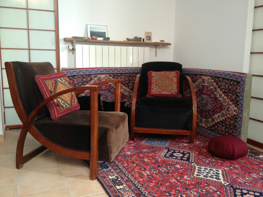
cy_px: 98
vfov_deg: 40.7
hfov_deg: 52.6
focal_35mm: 35
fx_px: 266
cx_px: 132
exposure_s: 1/20
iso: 80
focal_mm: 4.28
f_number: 2.4
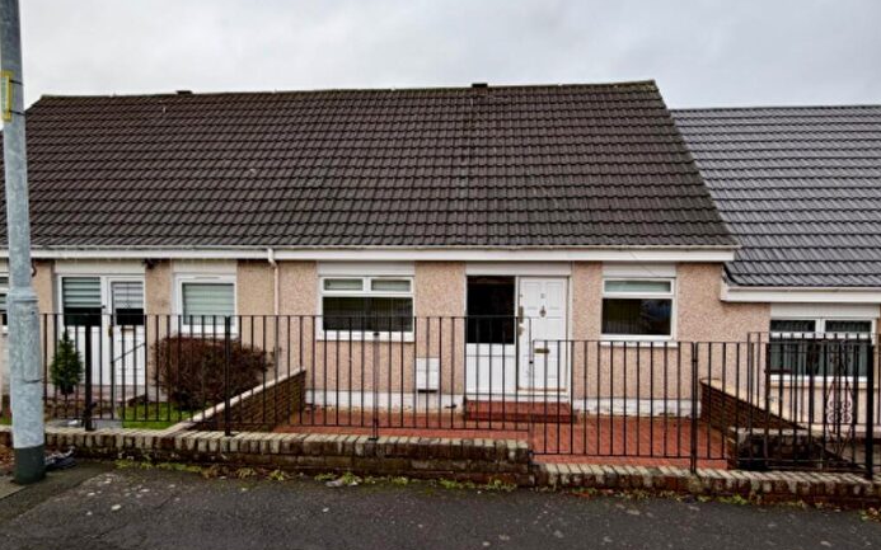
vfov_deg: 74.5
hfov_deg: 101.5
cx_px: 444
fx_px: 360
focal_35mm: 15
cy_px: 309
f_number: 2.2
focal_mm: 2.22
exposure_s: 1/137
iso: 40
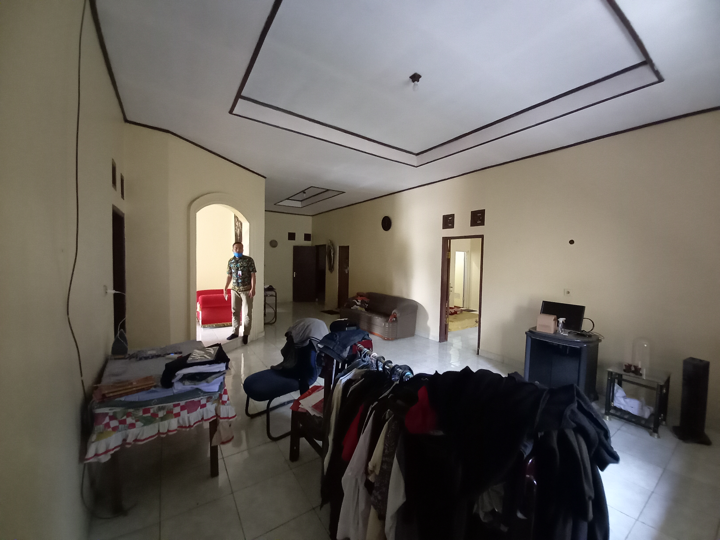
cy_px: 270
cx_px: 360
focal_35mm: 13
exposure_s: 1/16.7
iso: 1000
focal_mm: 1.42
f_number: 2.2
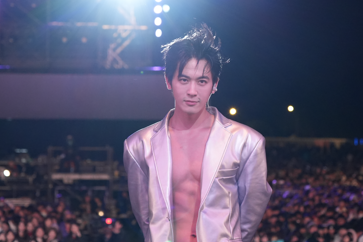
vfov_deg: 10.5
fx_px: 1321
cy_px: 101
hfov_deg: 15.6
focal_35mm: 131
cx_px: 150
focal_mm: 70
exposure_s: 1/250
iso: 3200
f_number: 4
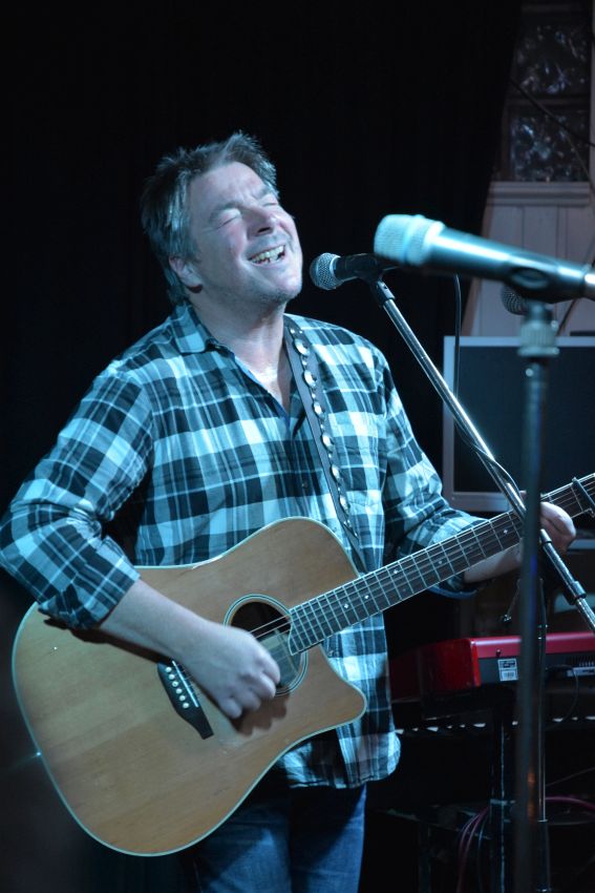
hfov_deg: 13.0
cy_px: 446
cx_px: 298
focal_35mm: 105
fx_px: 2602
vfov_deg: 19.5
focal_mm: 70
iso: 3200
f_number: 5.6
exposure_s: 1/80
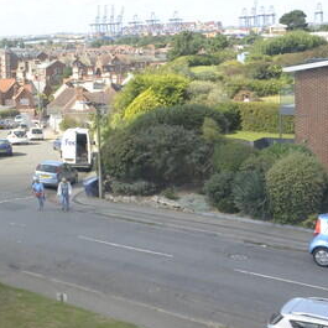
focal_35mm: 59
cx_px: -63
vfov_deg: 28.7
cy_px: 88
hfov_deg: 26.0
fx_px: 632
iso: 250
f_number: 7.1
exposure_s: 1/200
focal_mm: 12
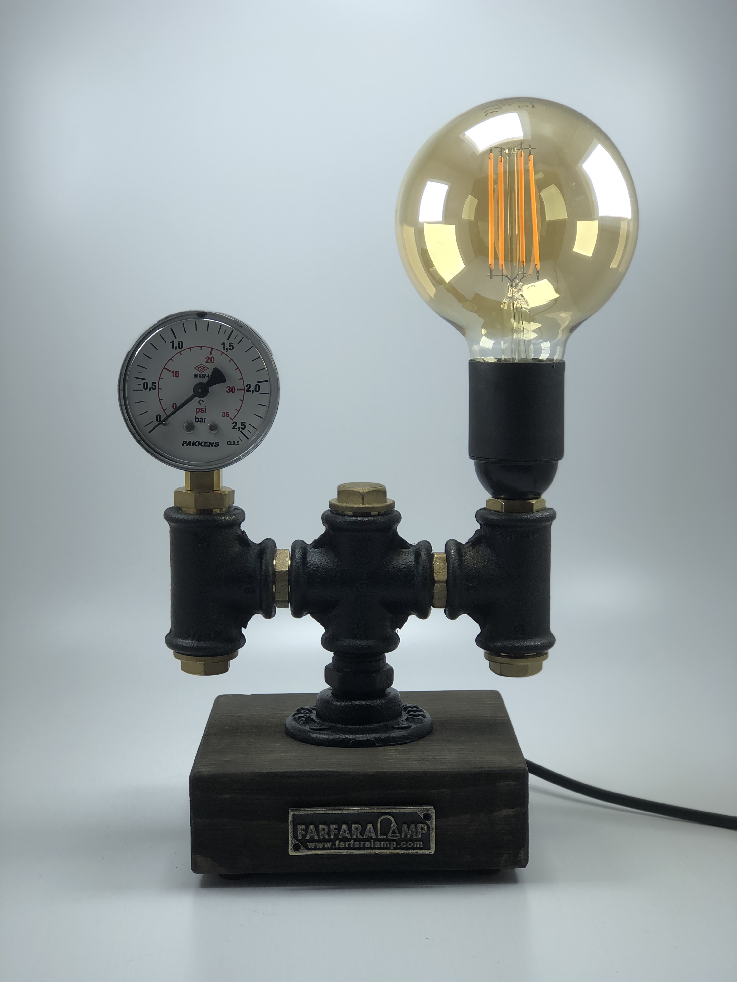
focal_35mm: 57
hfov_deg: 25.7
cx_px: 368
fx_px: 1618
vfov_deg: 33.8
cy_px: 491
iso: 20
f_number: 2.8
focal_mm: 6.6
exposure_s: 1/114
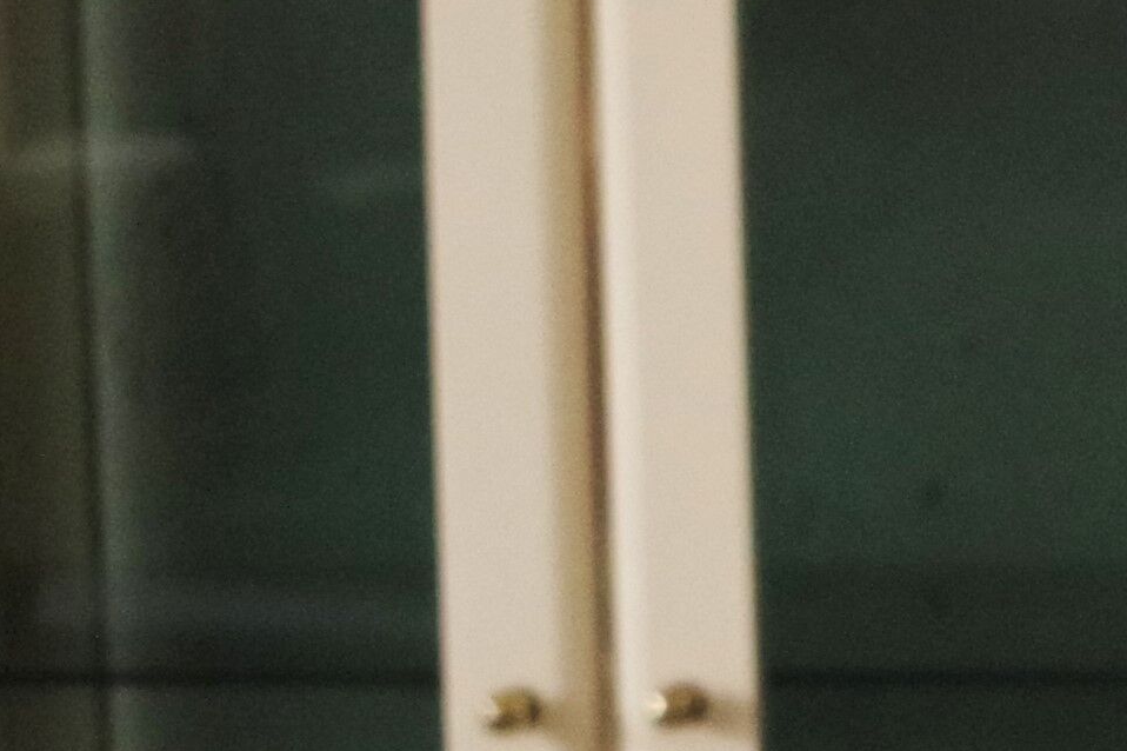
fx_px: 6665
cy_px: 603
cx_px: 2548
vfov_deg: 6.4
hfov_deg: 8.9
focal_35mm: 213
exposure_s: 1/100
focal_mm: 23.13
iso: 1600
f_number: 4
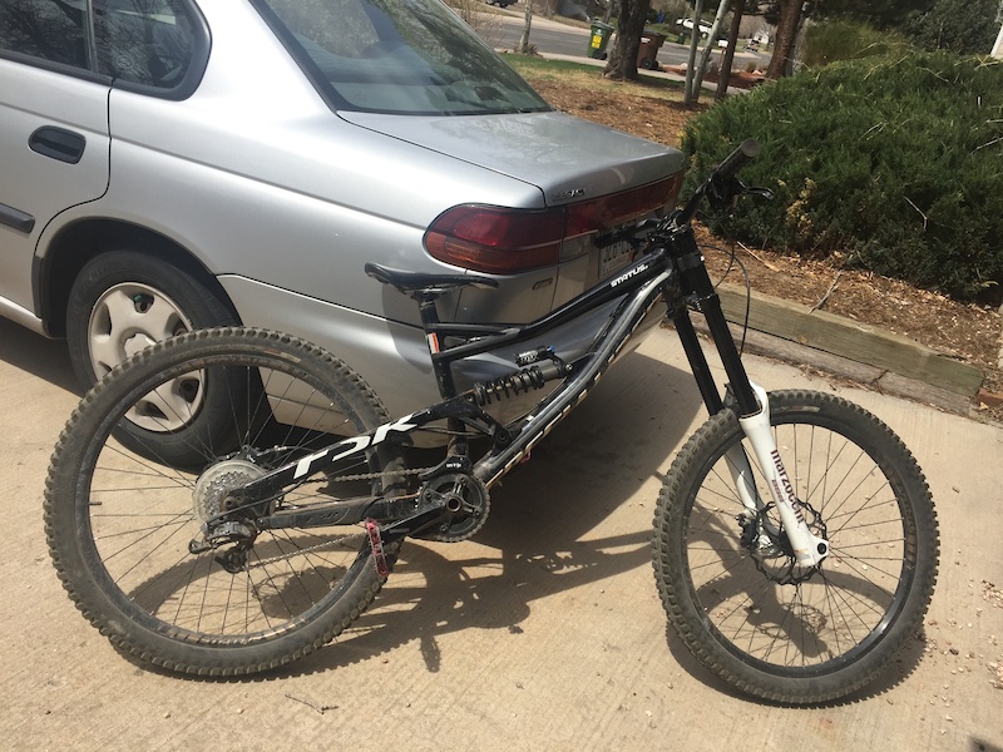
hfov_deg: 61.7
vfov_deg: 48.2
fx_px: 840
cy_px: 376
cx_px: 502
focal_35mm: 29
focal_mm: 4.15
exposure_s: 1/1721
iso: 32
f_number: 2.2
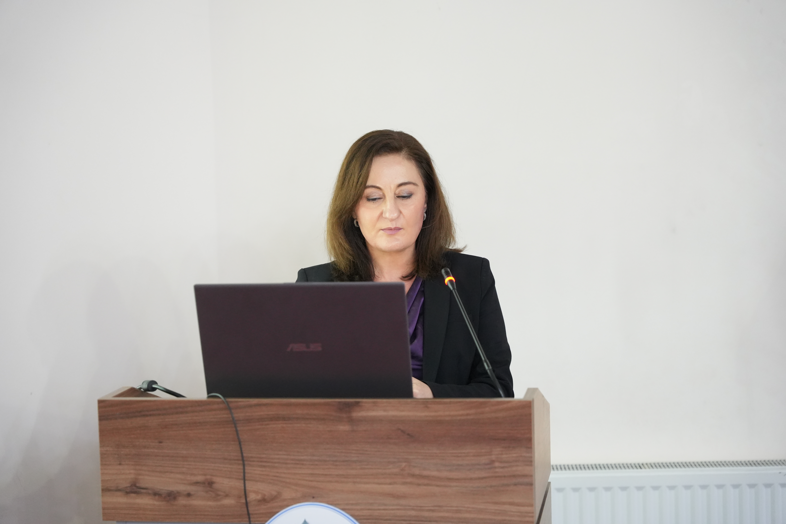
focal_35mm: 70
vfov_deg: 19.5
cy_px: 262
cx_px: 393
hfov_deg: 28.8
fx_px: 1528
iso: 5000
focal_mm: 70
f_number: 2.8
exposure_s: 1/125
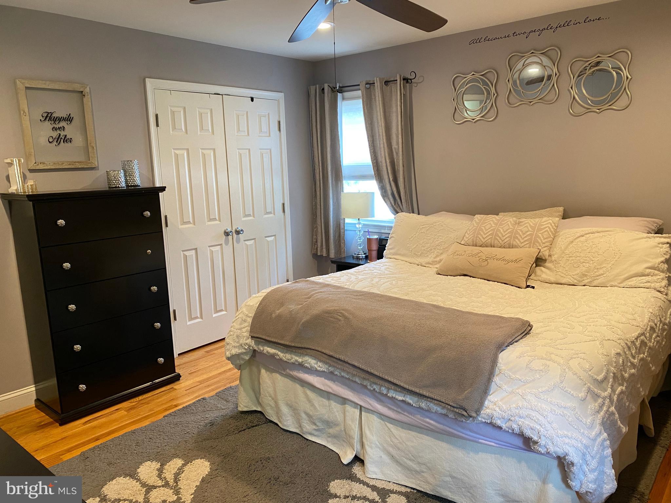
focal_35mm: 26
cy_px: 252
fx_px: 504
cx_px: 336
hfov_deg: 67.3
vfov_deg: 53.1
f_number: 1.8
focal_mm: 4.25
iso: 160
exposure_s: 1/60
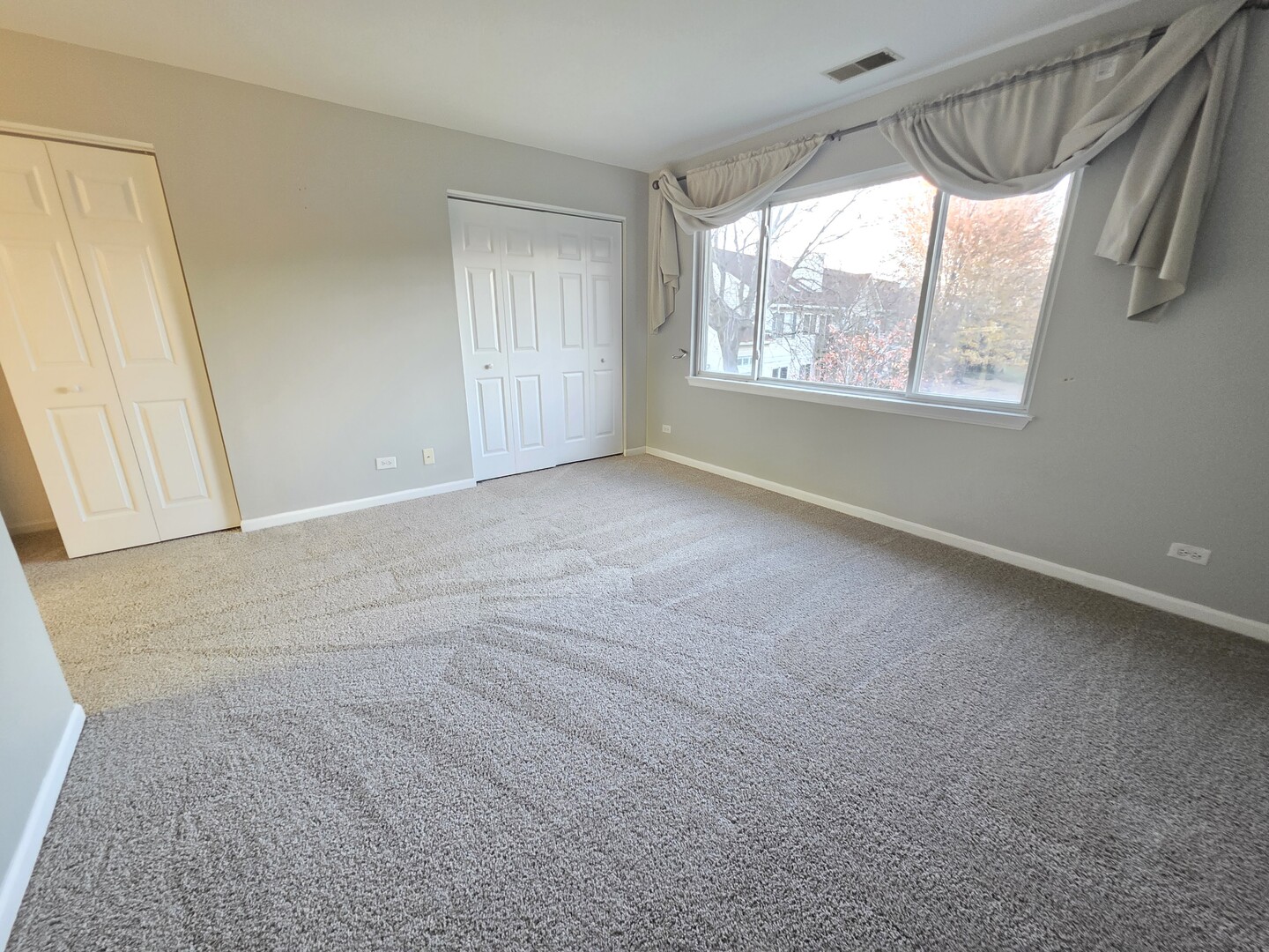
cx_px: 634
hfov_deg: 106.2
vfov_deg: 89.9
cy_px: 476
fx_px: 477
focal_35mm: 13
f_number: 1.9
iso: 1000
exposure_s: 1/24
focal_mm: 2.2
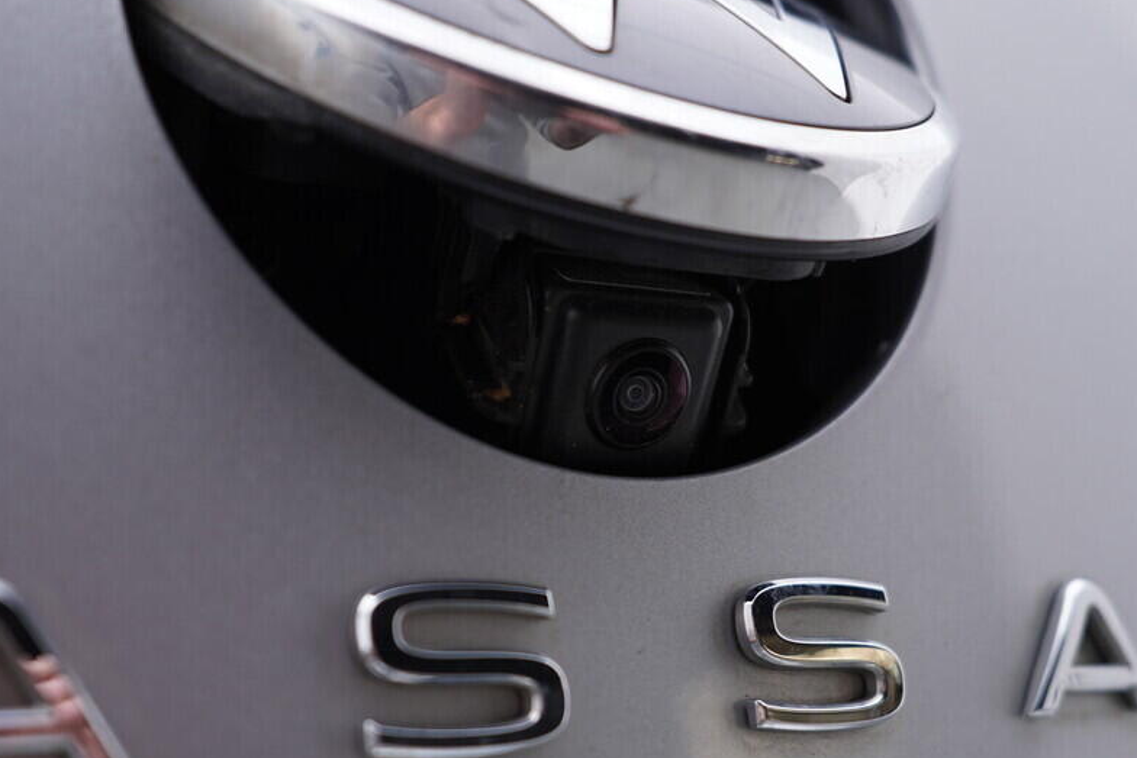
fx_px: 1485
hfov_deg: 41.9
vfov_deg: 28.6
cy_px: 415
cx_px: 595
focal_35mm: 47
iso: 125
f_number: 3.2
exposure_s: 1/50
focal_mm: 24
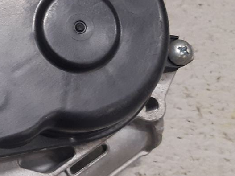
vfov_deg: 14.6
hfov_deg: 17.6
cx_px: -112
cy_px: 96
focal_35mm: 101
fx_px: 686
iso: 160
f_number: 1.7
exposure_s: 1/50
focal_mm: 3.93
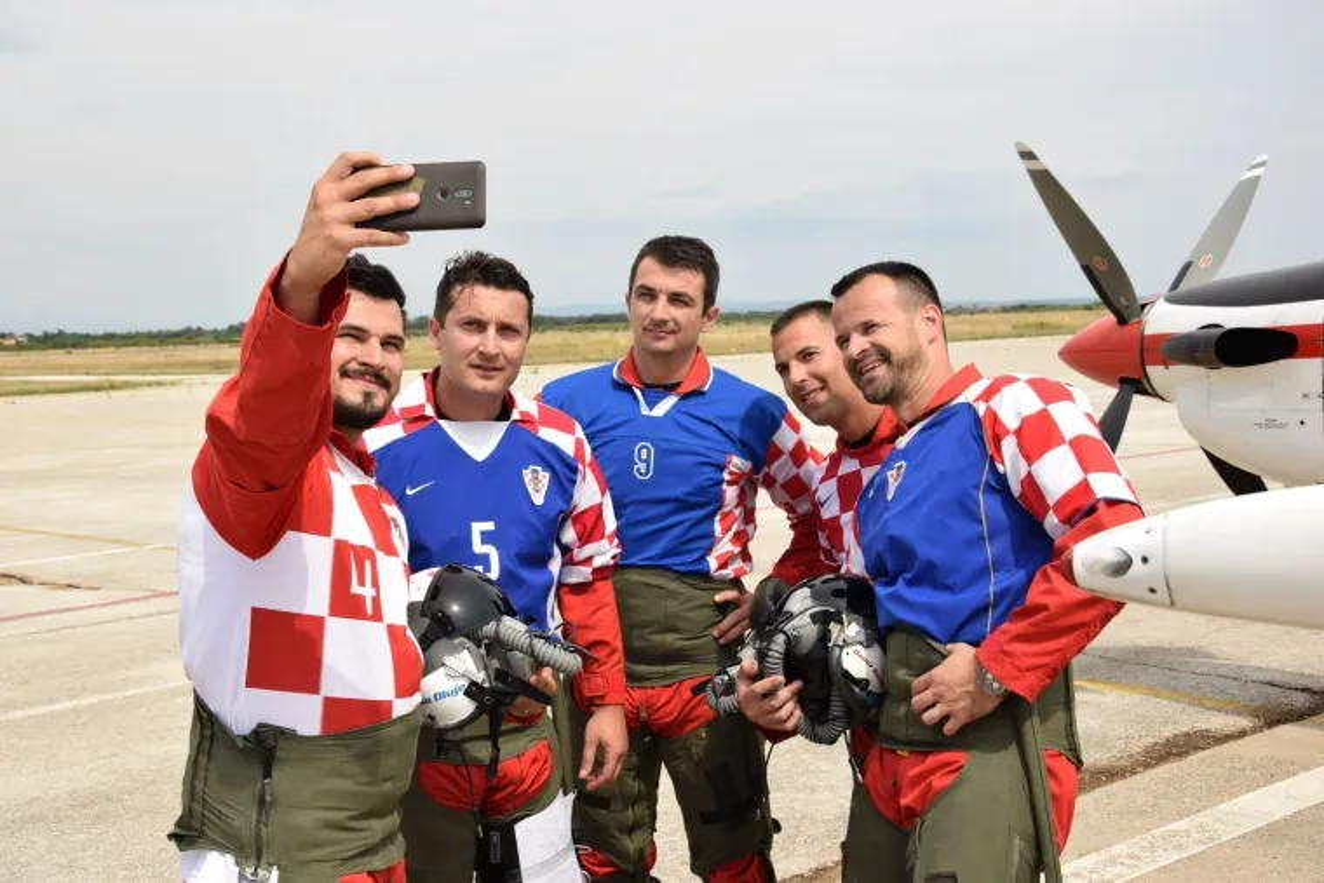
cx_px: 662
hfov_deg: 43.6
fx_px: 1655
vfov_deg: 29.9
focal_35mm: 45
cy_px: 442
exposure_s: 1/250
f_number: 8
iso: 100
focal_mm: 30
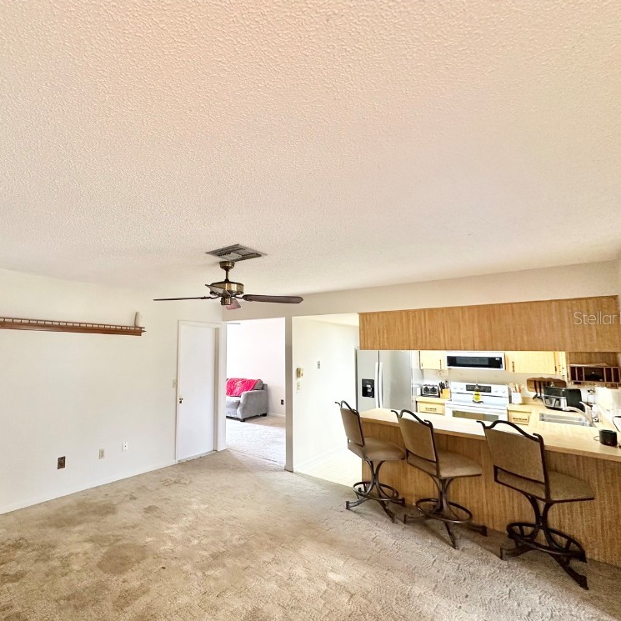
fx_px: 345
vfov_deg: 84.0
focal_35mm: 17
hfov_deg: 82.0
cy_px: 318
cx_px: 225
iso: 250
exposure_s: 1/60
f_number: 2.2
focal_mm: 2.22
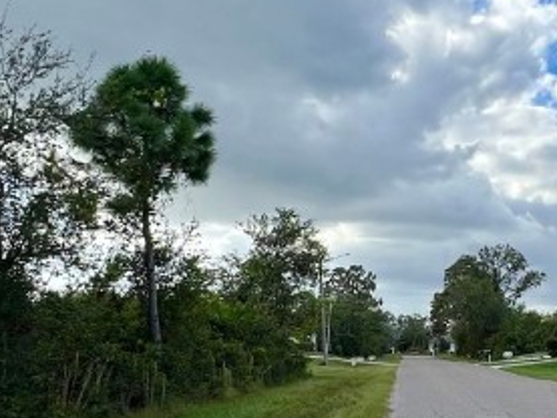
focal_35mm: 48
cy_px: 267
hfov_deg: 36.3
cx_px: 535
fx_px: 773
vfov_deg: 30.1
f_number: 1.8
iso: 32
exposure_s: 1/1325
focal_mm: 1.57
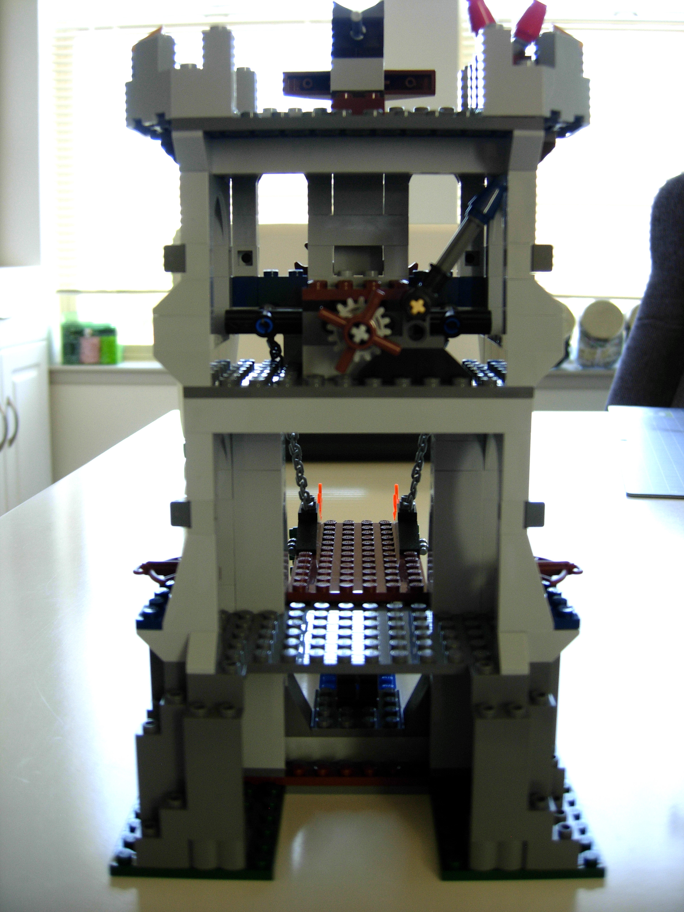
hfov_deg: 39.7
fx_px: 948
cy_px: 456
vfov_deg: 51.4
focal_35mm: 36
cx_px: 342
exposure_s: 1/17.4
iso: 50
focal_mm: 7.5
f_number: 2.7
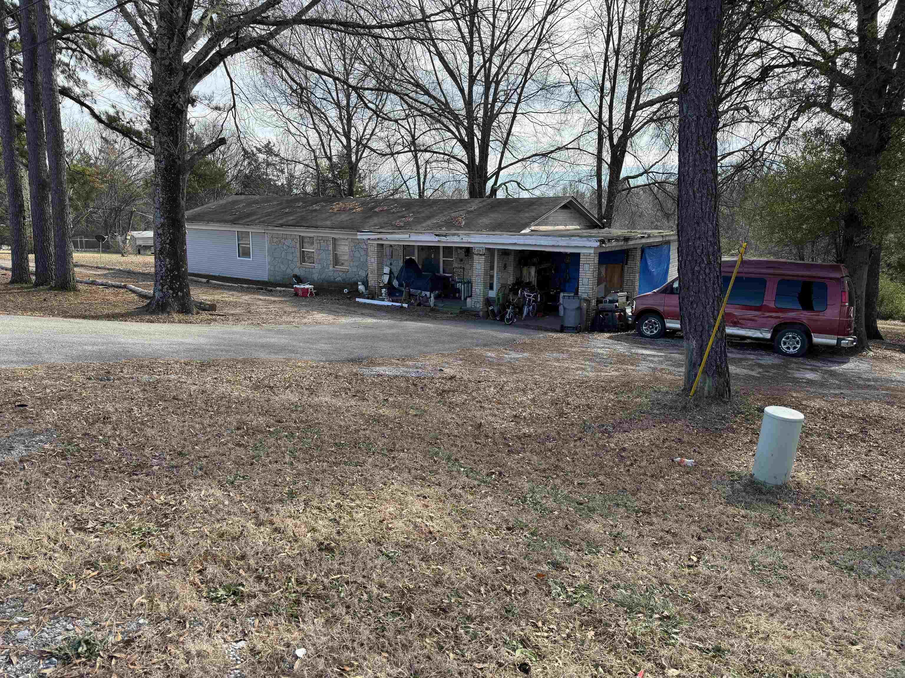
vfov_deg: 56.8
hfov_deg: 71.6
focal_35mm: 24
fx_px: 627
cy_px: 339
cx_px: 452
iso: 80
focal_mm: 6.76
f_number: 1.78
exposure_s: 1/1311
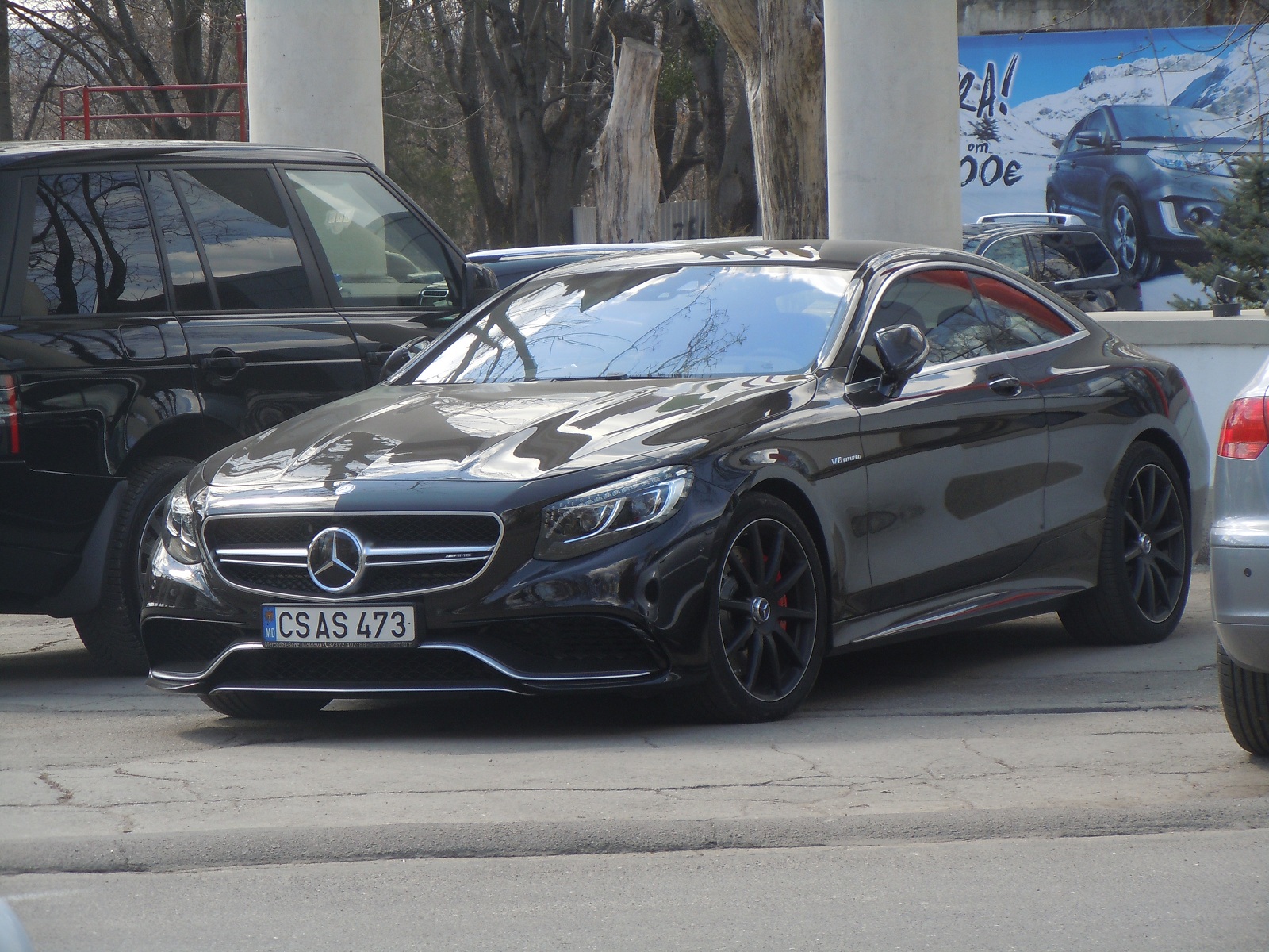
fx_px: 6379
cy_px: 476
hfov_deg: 11.4
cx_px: 634
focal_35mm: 174
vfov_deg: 8.5
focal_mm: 31.4
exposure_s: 1/200
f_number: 4.6
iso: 100
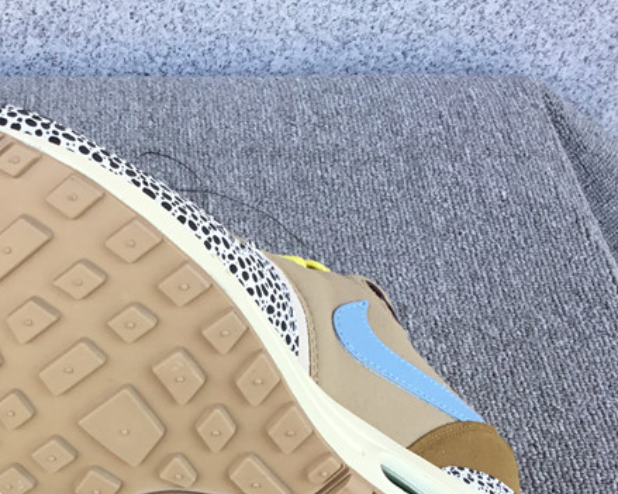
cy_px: 465
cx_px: 110
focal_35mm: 62
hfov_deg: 29.7
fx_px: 1134
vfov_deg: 23.8
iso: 25
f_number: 2.4
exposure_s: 1/128
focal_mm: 3.3
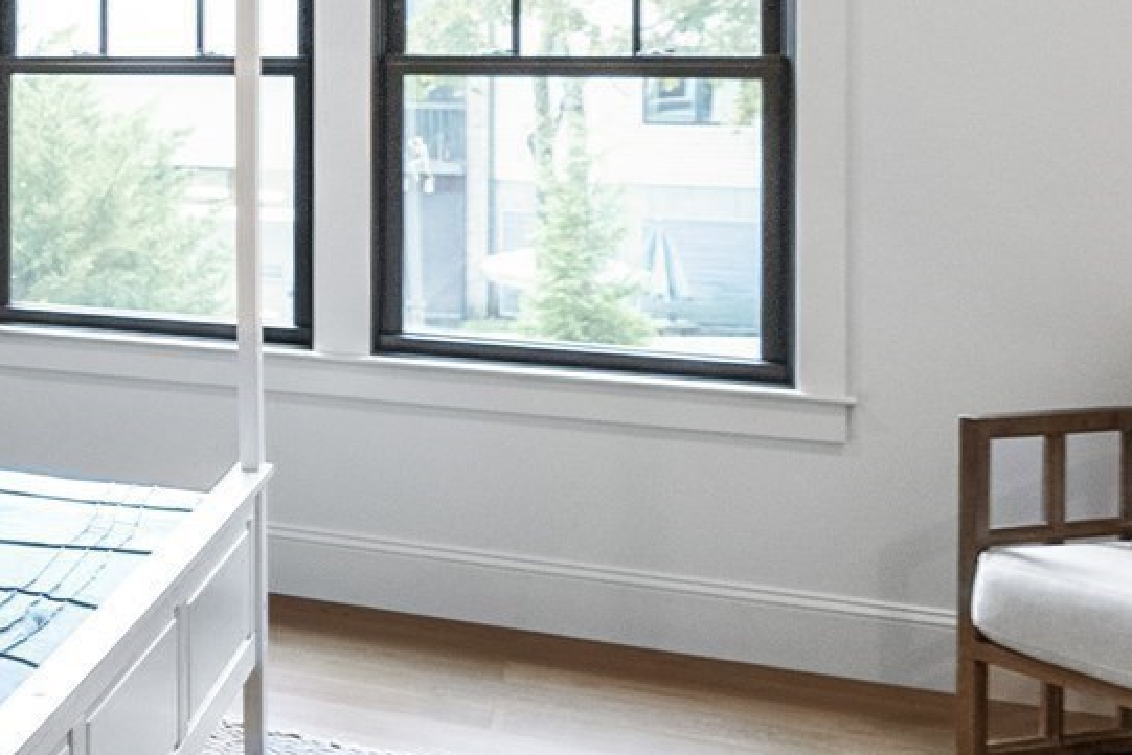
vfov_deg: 25.3
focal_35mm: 53
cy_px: 220
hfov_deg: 28.3
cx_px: -454
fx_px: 1667
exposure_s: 1/60
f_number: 5.6
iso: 640
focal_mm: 14
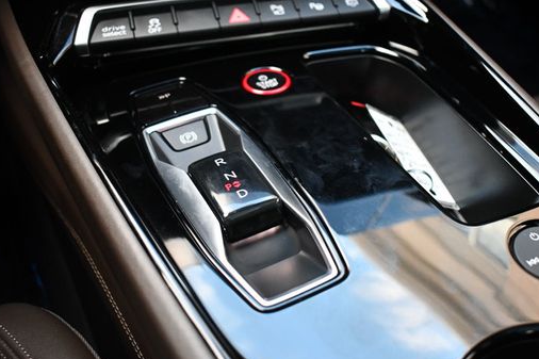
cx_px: 314
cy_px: 158
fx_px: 644
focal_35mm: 43
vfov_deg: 31.1
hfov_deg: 45.3
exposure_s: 1/125
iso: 2000
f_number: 3.8
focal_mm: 23
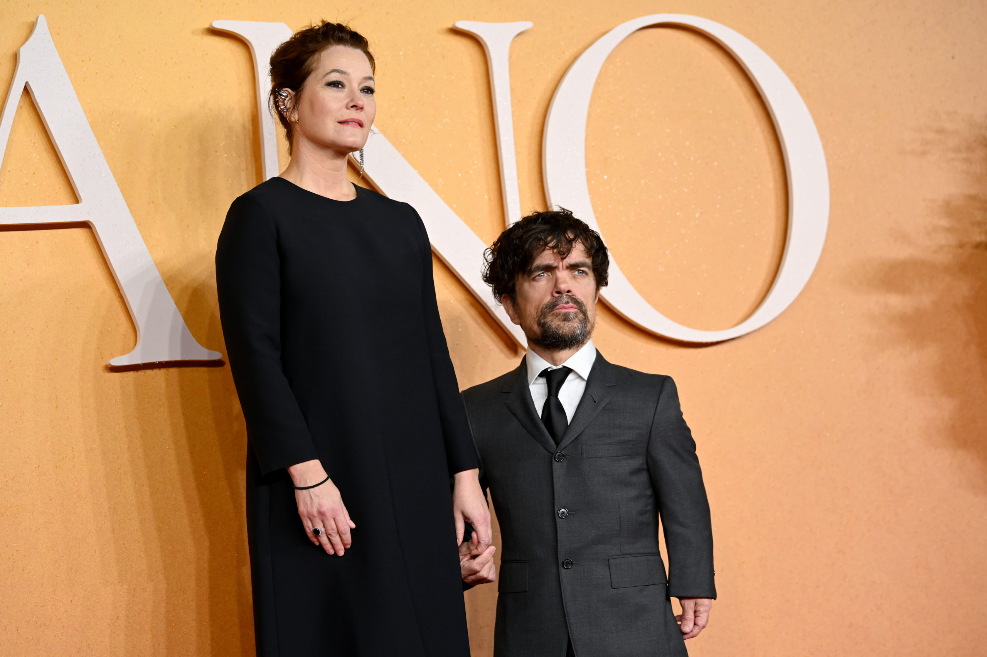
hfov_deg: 17.7
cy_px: 328
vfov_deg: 11.8
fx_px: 3178
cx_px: 494
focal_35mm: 116
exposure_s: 1/800
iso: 800
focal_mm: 116
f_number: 3.2
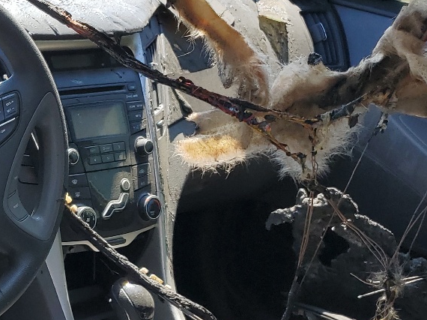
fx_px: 900
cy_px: 274
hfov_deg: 23.5
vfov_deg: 19.8
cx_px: -130
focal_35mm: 73
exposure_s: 1/556
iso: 50
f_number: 1.5
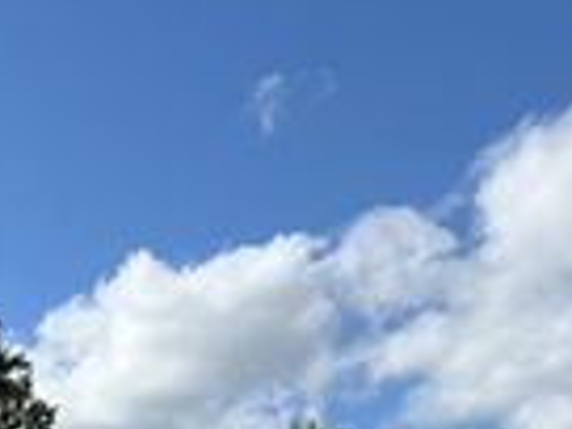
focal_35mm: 88
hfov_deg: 19.9
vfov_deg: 15.3
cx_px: -223
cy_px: 679
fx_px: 1454
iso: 80
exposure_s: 1/4975
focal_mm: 6.76
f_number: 1.78
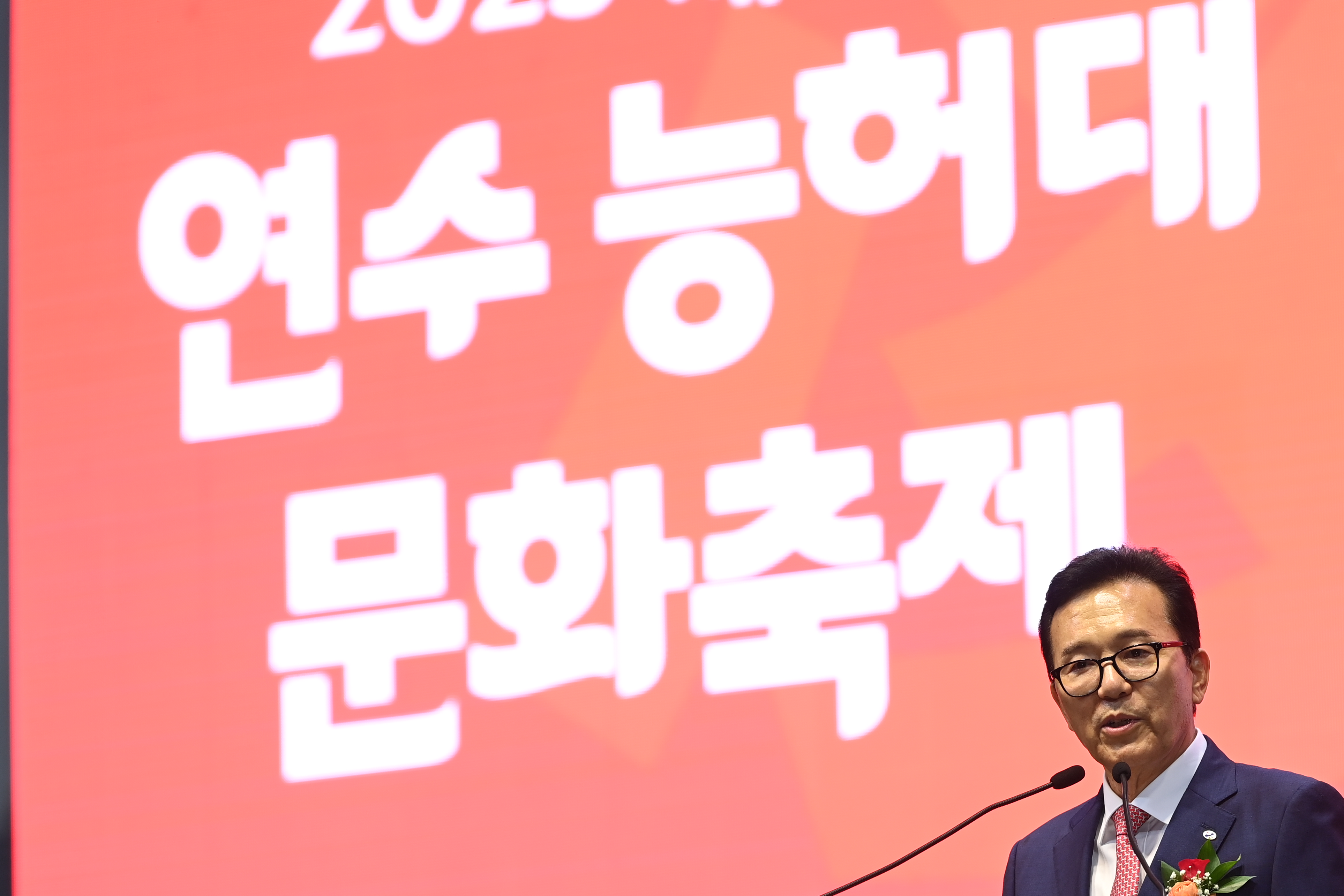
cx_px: 917
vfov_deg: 4.8
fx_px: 10789
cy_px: 622
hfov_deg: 7.1
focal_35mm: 289
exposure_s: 1/250
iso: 500
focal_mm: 200
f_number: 4
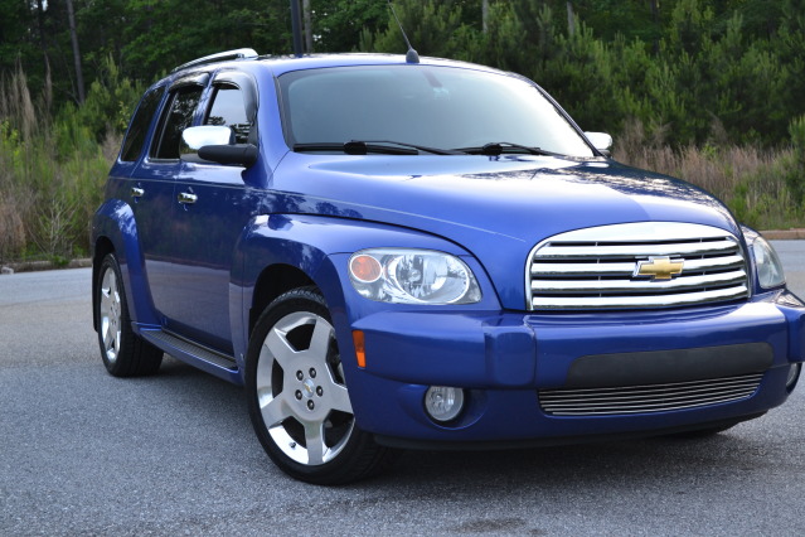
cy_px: 268
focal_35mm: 52
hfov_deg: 37.9
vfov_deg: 25.8
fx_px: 1174
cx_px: 402
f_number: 6.3
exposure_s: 1/15
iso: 400
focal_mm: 35
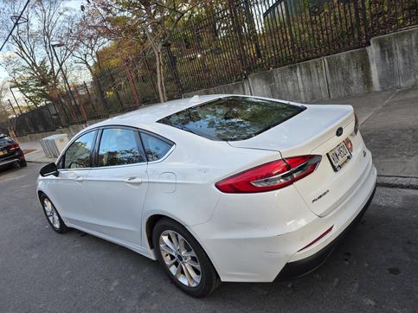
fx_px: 290
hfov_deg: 71.6
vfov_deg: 56.8
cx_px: 210
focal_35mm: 24
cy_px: 152
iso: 50
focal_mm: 6.3
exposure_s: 1/359
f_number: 1.7
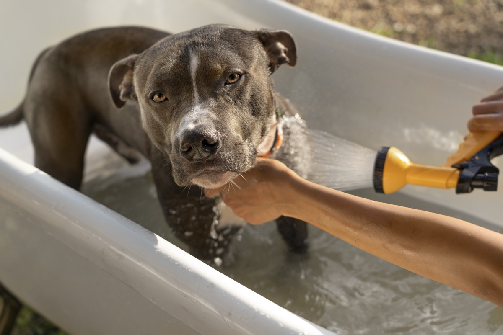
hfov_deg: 36.9
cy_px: 168
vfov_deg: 25.1
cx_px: 252
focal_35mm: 54
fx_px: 754
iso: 400
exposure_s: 1/640
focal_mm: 54
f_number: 4.5
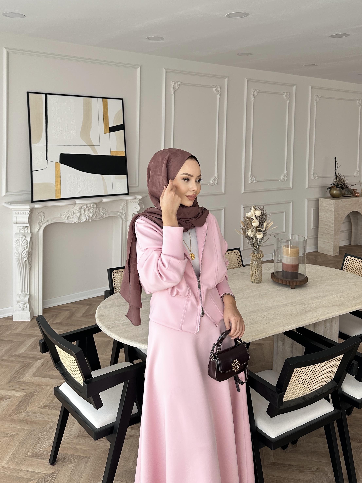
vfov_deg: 71.6
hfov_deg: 56.8
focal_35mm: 24
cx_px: 181
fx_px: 335
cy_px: 242
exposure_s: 1/219
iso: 64
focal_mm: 6.86
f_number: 1.78
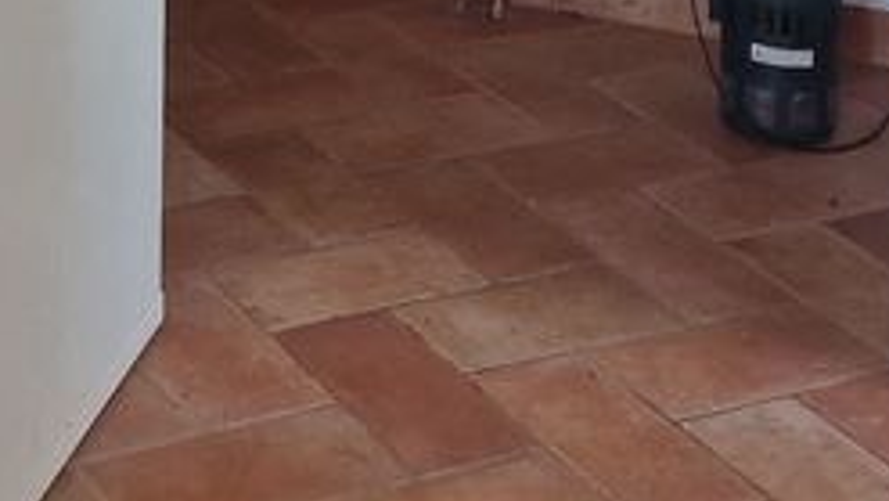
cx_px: -36
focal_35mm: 104
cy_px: -764
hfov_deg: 19.8
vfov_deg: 10.0
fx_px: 2452
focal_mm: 6.4
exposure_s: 1/120
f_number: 1.8
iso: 200
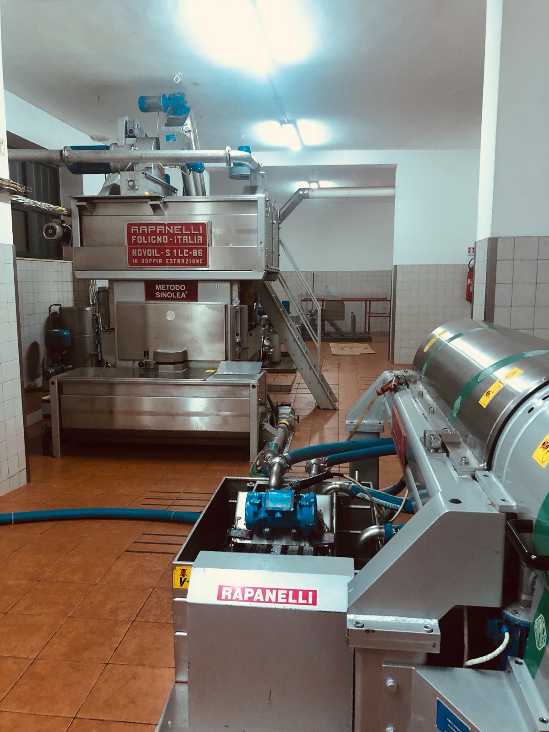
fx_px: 592
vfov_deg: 63.4
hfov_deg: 49.7
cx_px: 274
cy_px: 366
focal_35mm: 28
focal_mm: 4
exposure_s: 1/13
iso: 100
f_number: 1.8
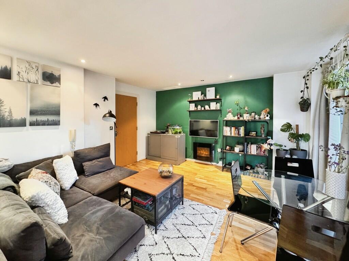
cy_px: 130
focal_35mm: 14
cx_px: 174
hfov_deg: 102.1
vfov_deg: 85.7
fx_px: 141
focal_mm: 2.22
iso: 500
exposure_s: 1/50
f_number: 2.2
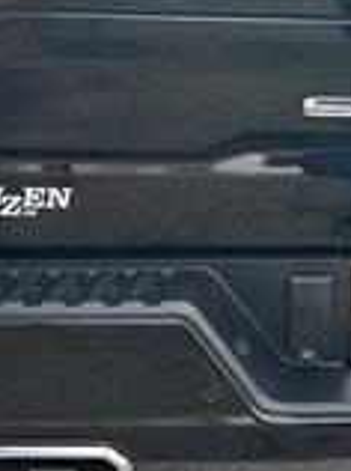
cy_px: 60
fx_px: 1125
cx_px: 458
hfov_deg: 16.7
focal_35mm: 83
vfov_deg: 23.1
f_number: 1.5
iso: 50
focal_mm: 5.7
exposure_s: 1/511
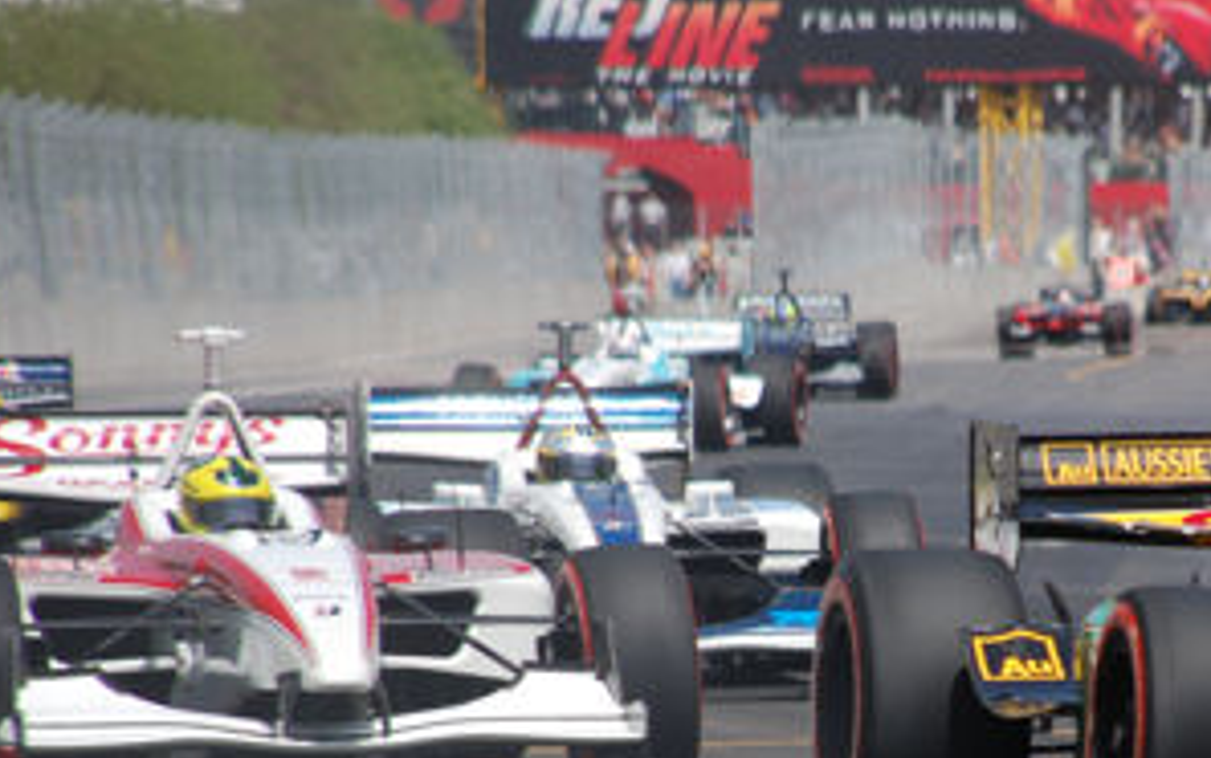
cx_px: 966
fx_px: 18691
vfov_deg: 2.3
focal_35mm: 566
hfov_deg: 3.7
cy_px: 644
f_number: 6.3
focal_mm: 200
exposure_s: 1/800
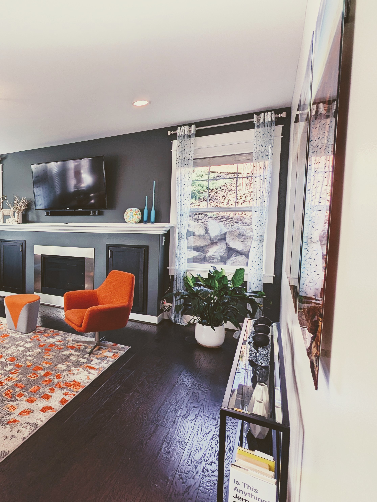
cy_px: 245
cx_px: 34
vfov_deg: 76.4
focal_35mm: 22
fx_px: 319
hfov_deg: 53.1
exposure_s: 1/174
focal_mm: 2.35
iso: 57
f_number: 2.2
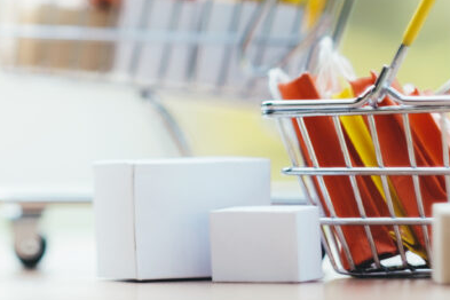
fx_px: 2737
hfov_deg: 9.3
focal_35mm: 219
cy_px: -54
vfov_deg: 6.2
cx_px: 5
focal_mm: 56
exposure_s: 1/1000
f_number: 1.6
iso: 200
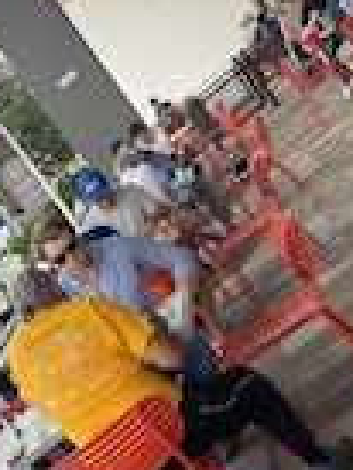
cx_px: 82
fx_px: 1032
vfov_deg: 24.3
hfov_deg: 19.3
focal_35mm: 76
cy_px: 484
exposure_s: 1/165
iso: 32
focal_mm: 4.25
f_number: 1.8
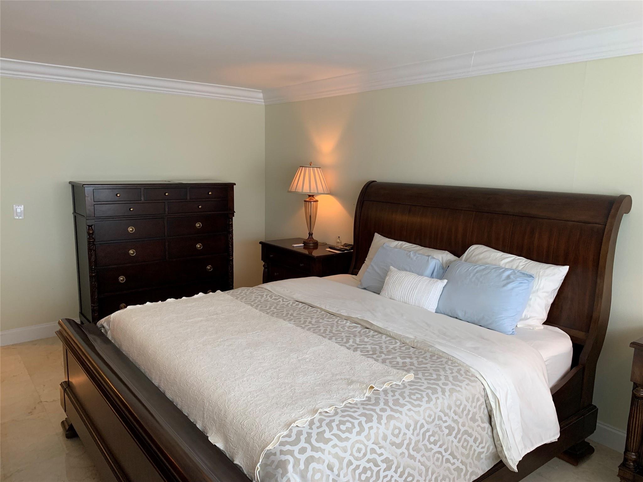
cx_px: 322
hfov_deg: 67.3
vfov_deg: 53.1
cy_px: 241
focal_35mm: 26
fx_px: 483
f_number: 1.8
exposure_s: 1/60
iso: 100
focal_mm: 4.25
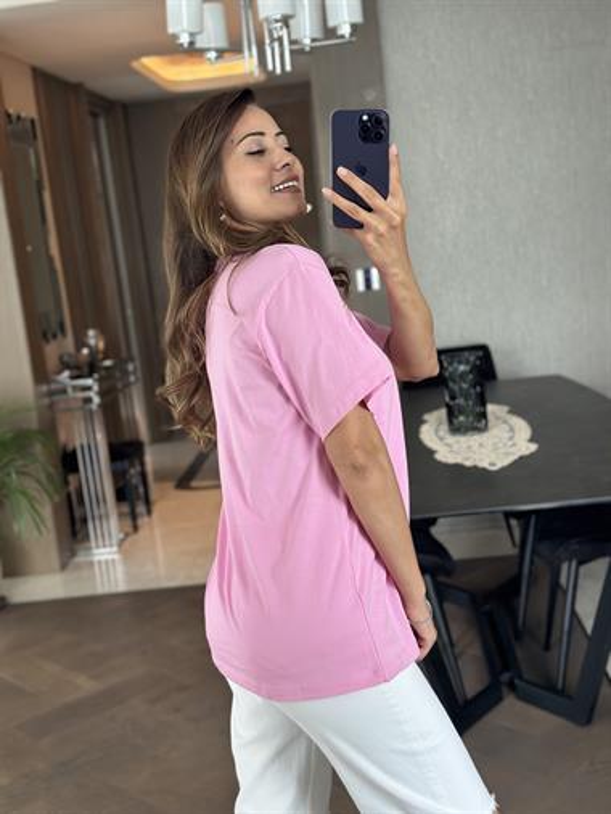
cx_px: 306
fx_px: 1129
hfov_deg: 30.3
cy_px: 407
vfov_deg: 39.6
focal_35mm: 48
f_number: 1.78
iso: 200
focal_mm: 6.86
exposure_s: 1/60
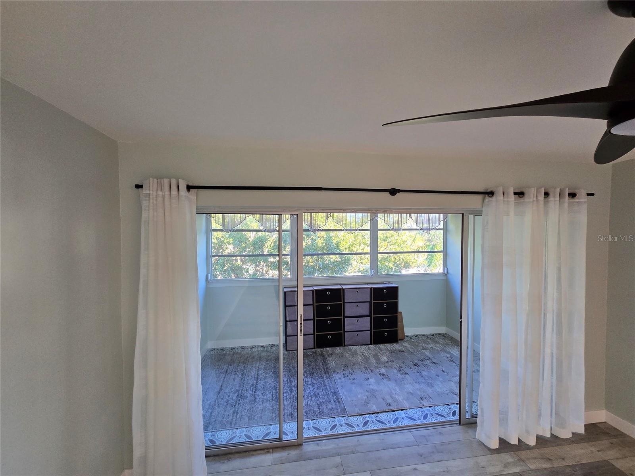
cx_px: 318
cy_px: 238
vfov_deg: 89.9
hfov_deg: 106.2
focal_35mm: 13
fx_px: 238
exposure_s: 1/60
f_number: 2.2
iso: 160
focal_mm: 2.2
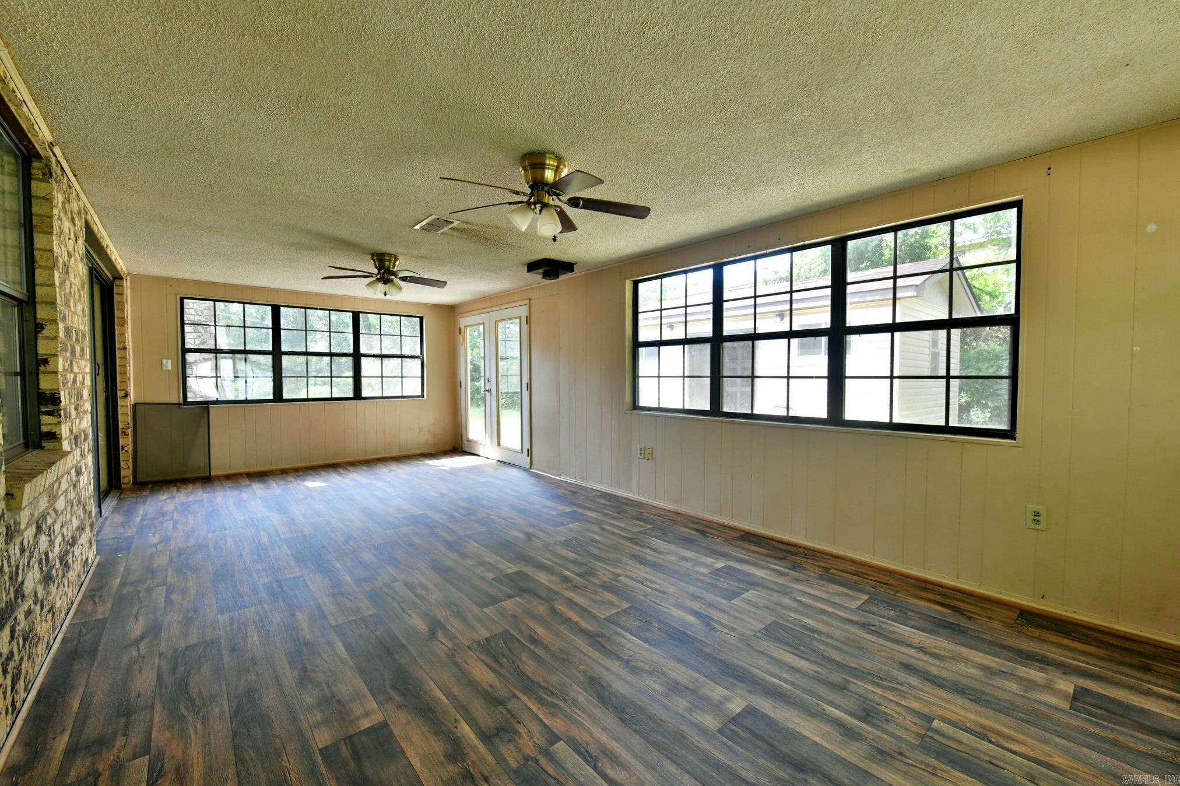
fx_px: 459
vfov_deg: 81.2
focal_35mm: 14
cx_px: 590
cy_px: 393
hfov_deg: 104.3
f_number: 6.3
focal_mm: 14
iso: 2500
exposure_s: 1/250
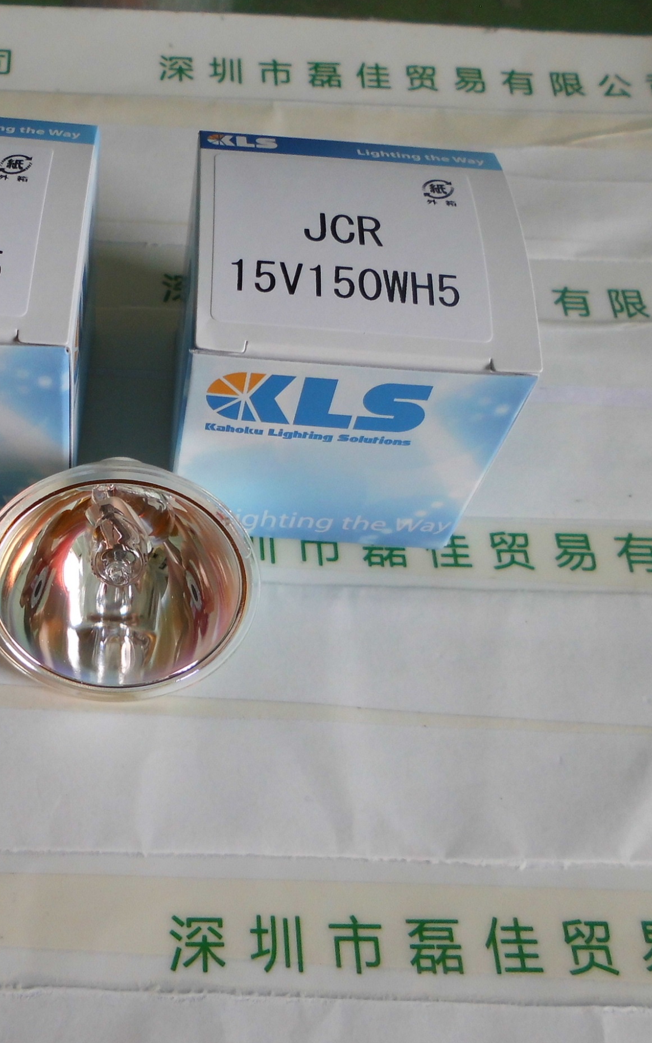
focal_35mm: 37
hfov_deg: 33.7
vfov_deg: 52.7
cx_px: 154
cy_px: 519
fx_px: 1052
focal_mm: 4.6
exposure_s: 1/72
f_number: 3.2
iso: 100
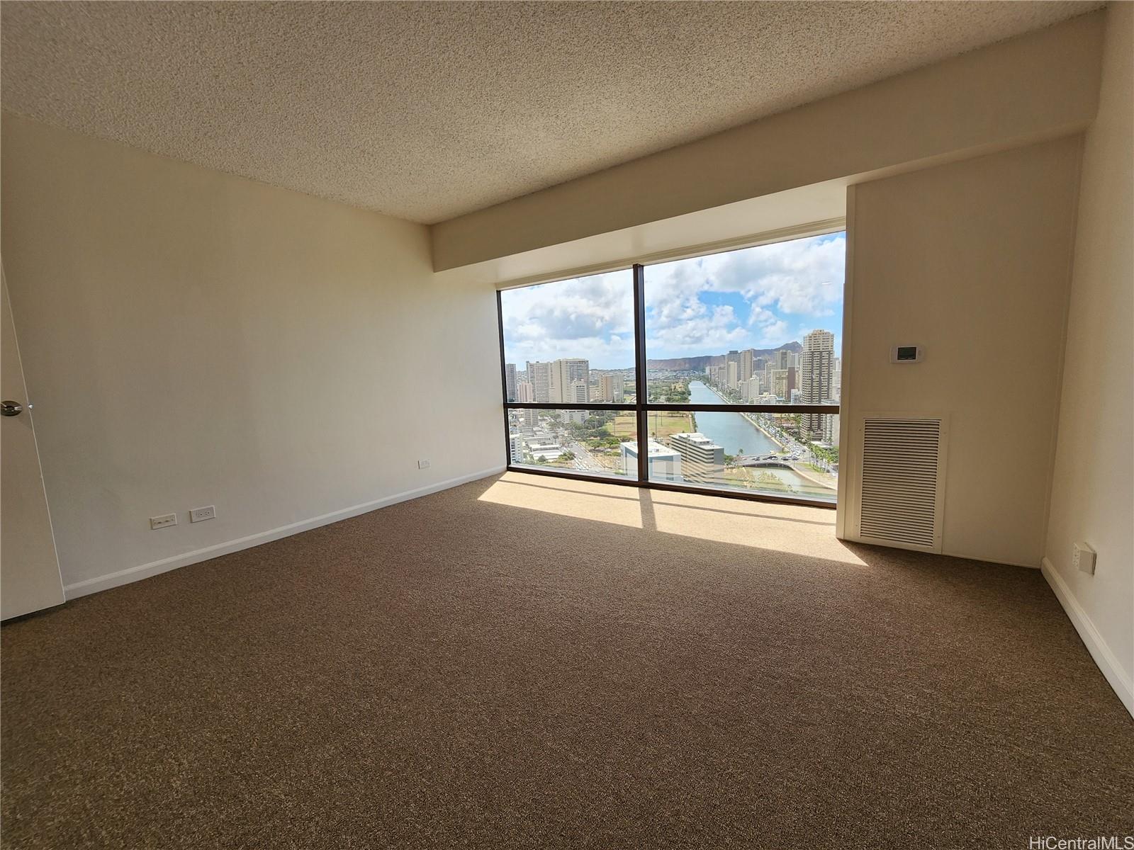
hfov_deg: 106.2
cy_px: 425
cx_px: 567
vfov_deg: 89.9
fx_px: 426
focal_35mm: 13
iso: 50
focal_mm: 2.2
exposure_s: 1/146
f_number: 2.2
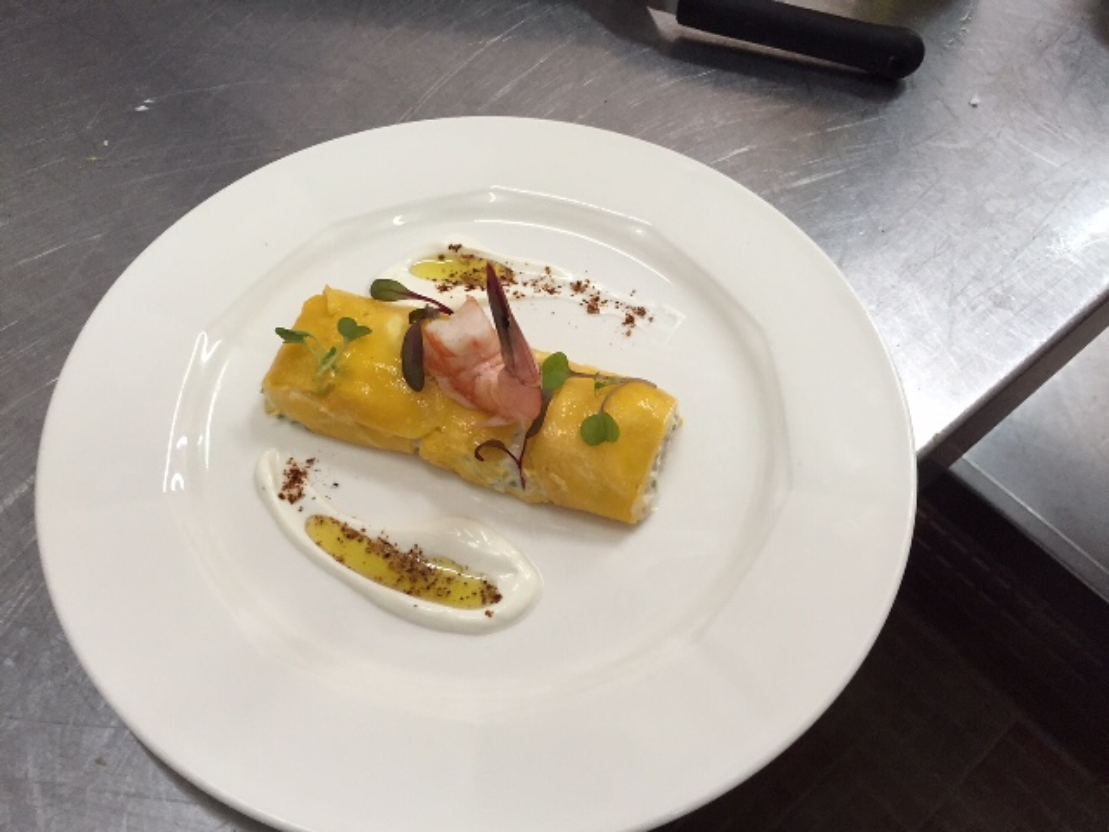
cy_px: 416
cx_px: 554
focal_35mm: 29
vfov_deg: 48.2
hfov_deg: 61.7
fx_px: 929
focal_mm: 4.15
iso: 125
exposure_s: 1/30
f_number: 2.2
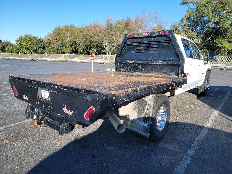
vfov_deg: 56.8
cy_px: 87
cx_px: 116
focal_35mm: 24
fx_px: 161
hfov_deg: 71.6
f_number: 1.8
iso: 50
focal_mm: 6.7
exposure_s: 1/443
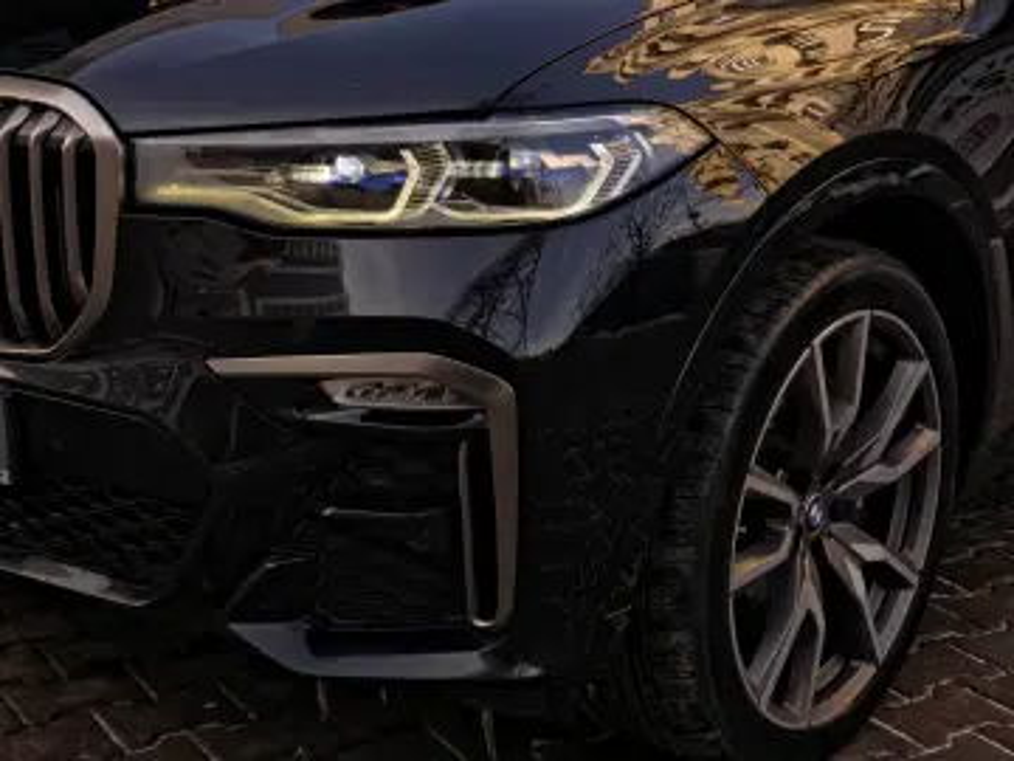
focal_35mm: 69
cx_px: 507
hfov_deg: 28.2
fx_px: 2021
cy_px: 380
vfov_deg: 21.3
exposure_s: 1/500
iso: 50
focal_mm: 7.9
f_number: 2.4
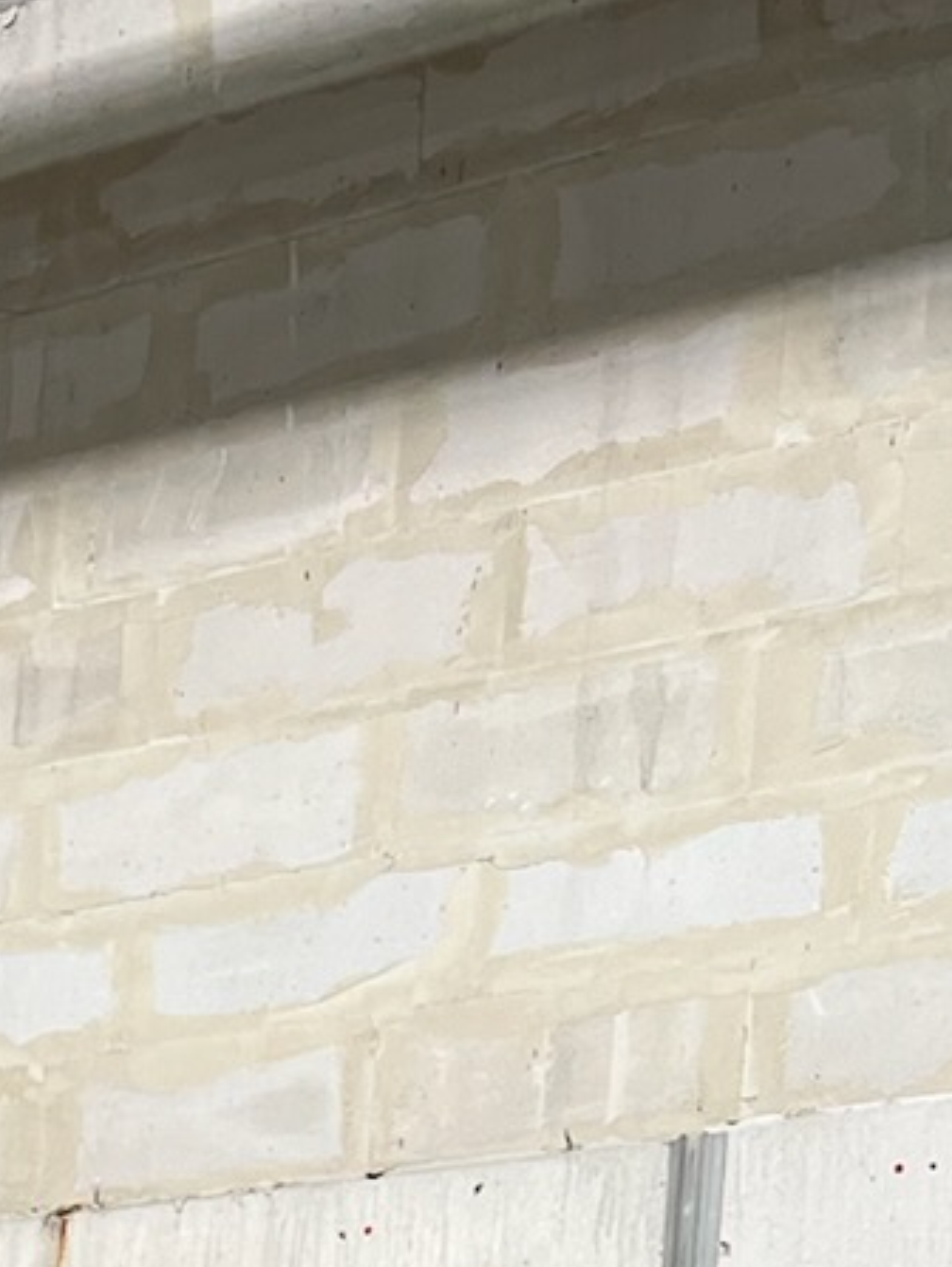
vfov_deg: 13.7
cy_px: 2647
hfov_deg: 11.2
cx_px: -1014
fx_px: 4357
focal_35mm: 119
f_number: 1.5
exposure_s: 1/100
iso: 80
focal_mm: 5.7
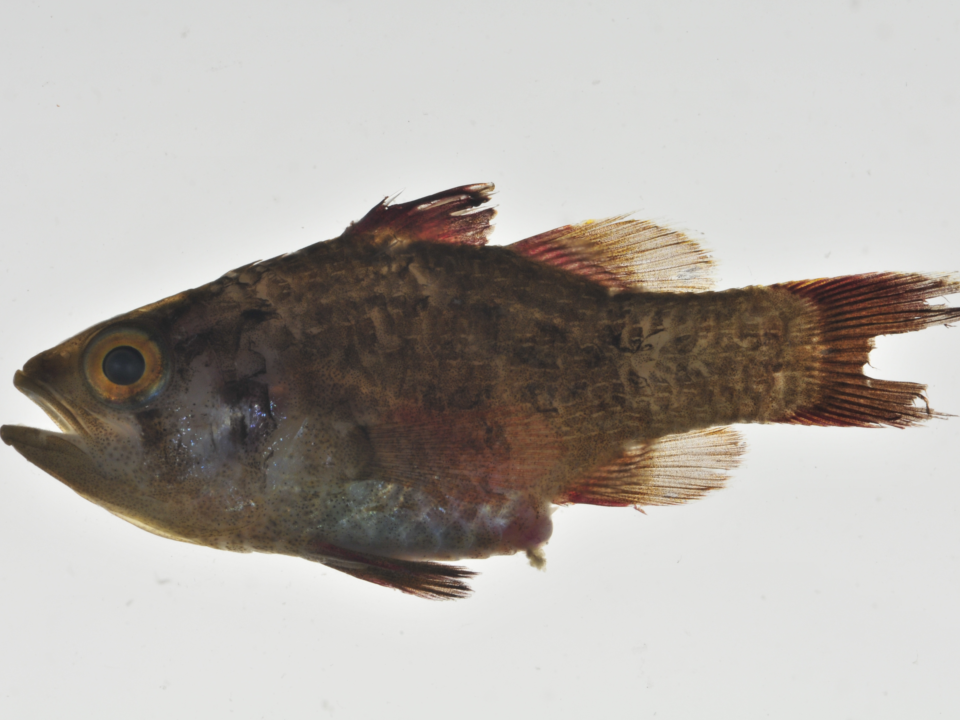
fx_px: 4758
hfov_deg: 11.5
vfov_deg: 8.7
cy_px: 359
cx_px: 487
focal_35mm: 172
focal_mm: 105
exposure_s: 1/60
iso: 200
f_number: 25
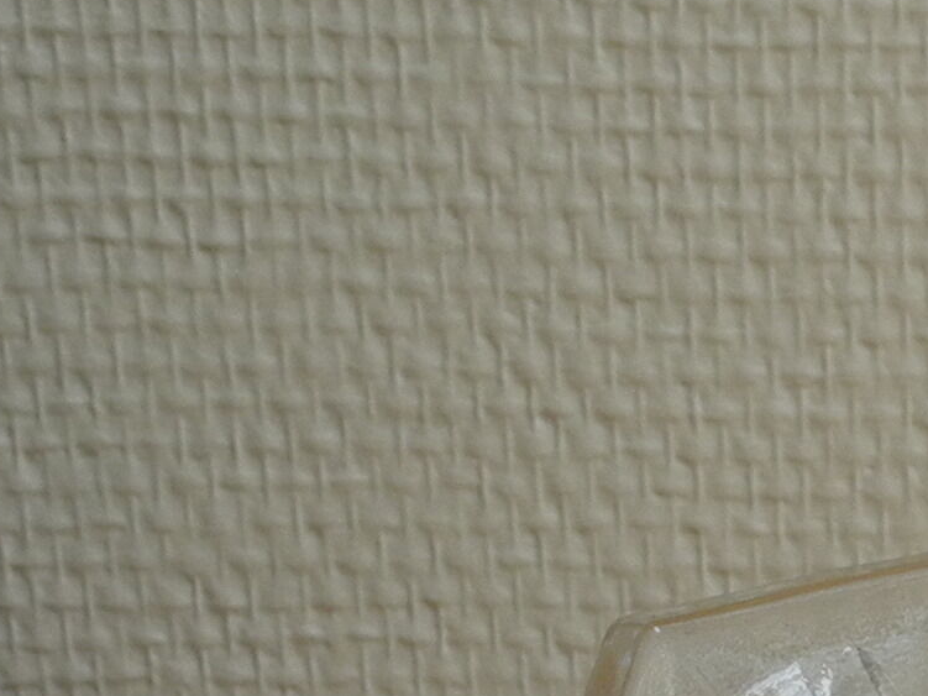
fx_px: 3645
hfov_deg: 13.0
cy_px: 1079
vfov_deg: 10.5
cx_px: 1742
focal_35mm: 136
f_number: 2.8
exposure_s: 1/93
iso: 100
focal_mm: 6
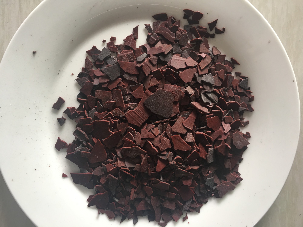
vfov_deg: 48.2
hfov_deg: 61.7
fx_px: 254
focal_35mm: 29
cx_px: 152
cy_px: 114
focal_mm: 4.15
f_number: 2.2
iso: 40
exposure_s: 1/17
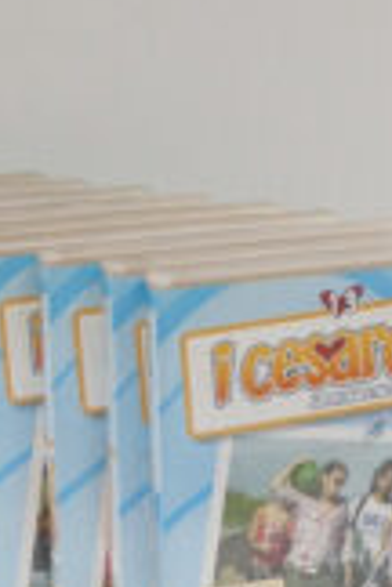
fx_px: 1225
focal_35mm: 75
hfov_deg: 17.8
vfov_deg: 26.5
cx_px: 18
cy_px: 469
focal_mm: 18
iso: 1600
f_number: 5.6
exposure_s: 1/60
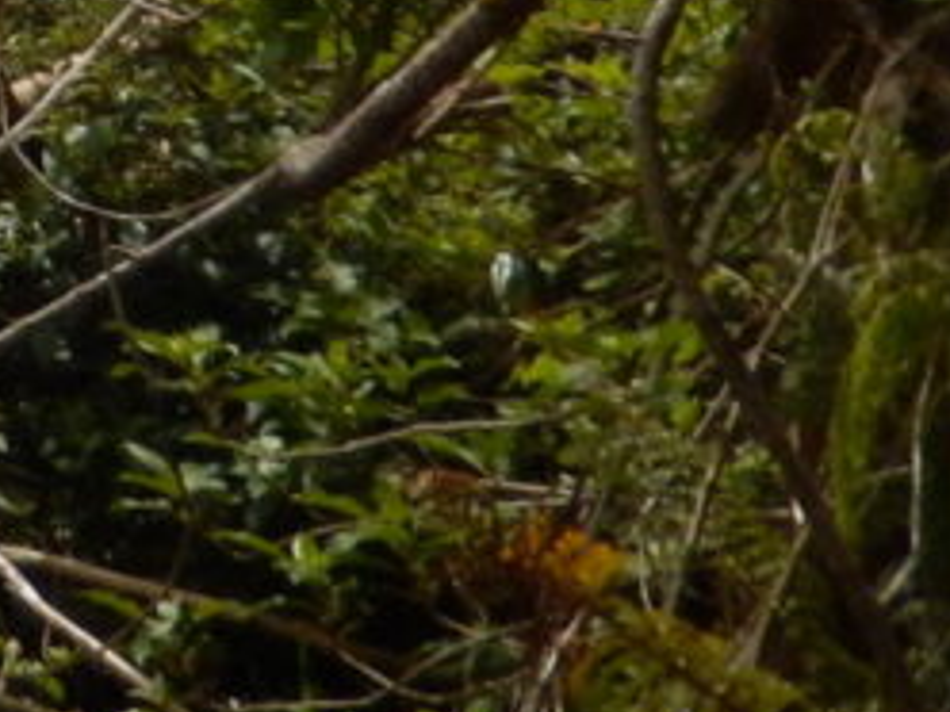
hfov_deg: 12.3
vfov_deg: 10.6
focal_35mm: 124
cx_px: -1394
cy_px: -863
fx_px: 3403
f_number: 3.4
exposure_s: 1/1250
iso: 125
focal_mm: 4.5
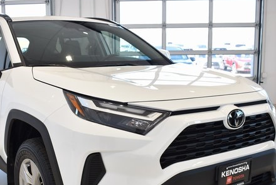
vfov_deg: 27.9
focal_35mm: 48
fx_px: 368
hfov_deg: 41.0
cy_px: 126
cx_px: 115
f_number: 5
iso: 400
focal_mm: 22
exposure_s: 1/100
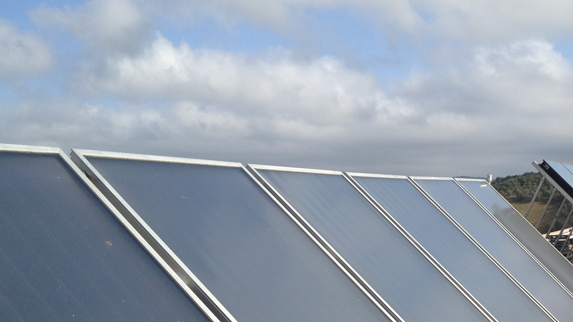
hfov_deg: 35.4
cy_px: 292
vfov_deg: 20.3
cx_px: 415
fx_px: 881
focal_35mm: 58
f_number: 2.4
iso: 50
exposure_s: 1/1623
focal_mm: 4.28
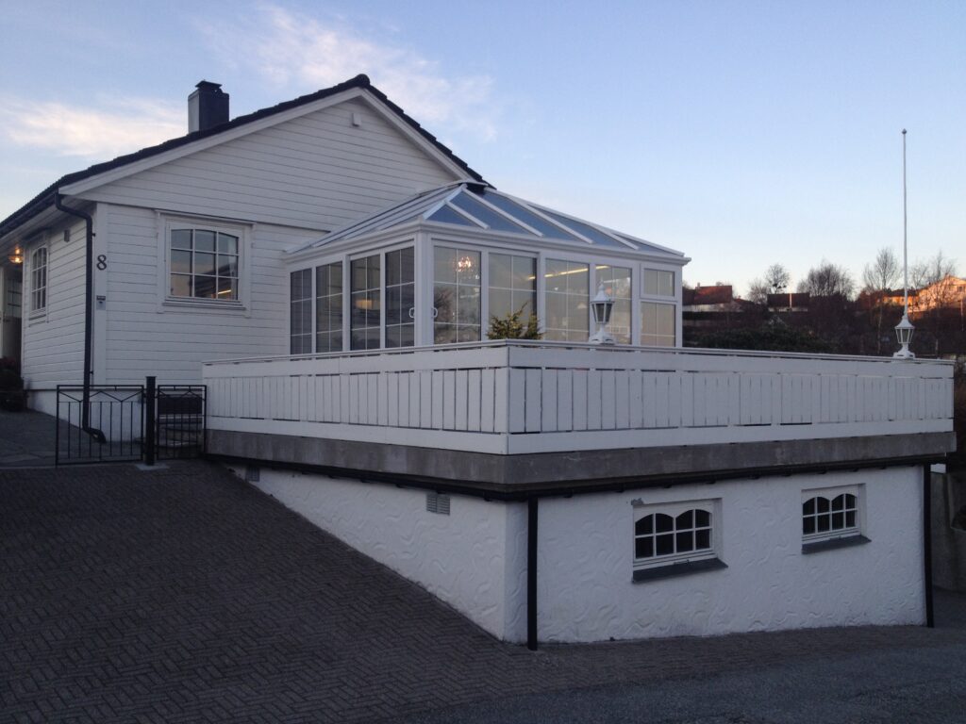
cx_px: 483
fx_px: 977
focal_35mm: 35
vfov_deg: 40.7
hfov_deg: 52.6
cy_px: 362
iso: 50
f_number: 2.4
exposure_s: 1/233
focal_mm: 4.28
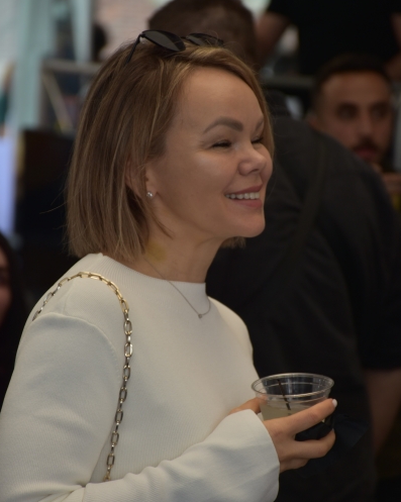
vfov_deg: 8.1
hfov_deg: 6.5
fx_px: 3534
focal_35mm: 238
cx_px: 201
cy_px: 270
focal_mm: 140
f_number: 5.6
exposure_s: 1/125
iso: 140
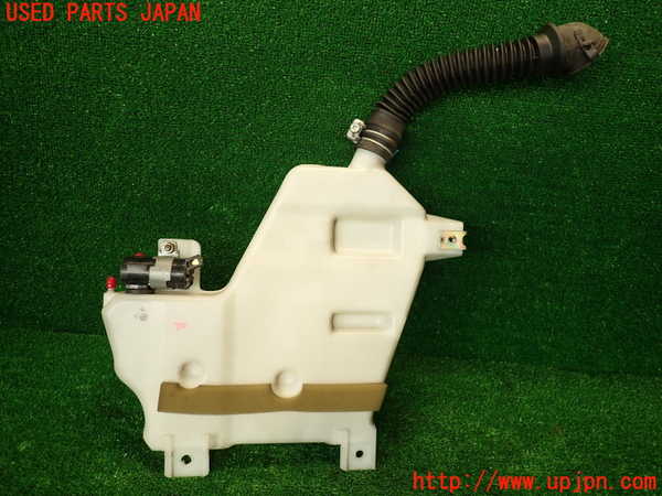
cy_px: 248
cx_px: 331
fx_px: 478
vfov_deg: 54.9
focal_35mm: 25
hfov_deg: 69.4
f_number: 2
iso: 200
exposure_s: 1/60
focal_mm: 4.5
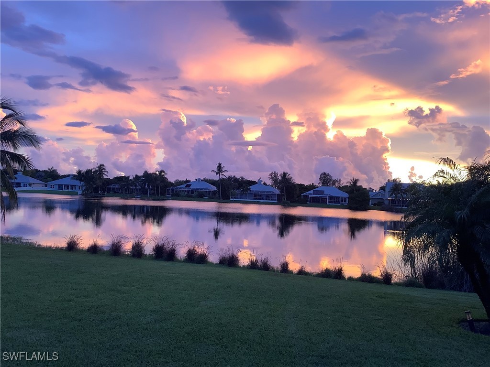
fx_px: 439
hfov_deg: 58.4
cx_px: 245
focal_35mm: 31
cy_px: 184
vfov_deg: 45.4
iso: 64
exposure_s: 1/60
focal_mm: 3.3
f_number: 2.4
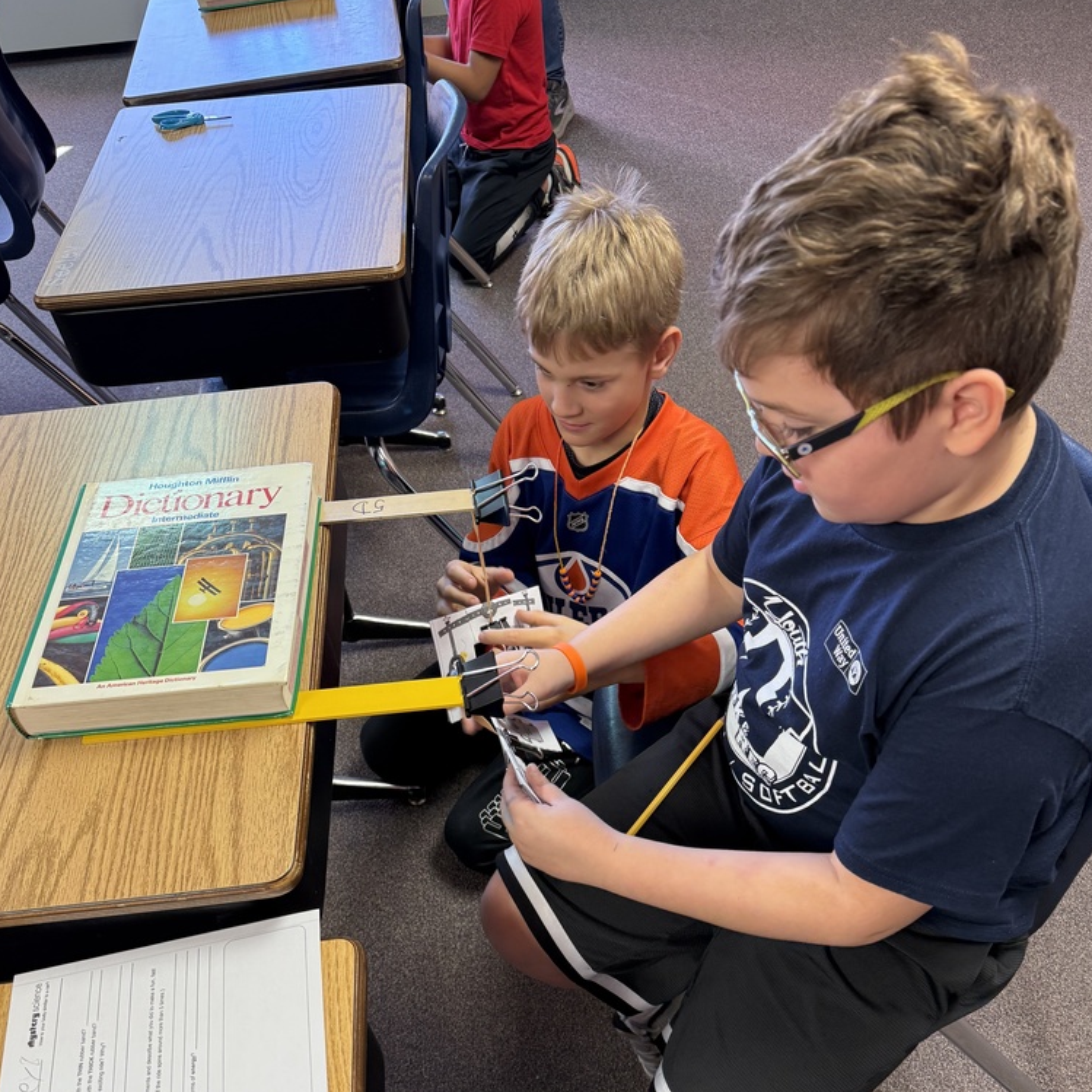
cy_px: 716
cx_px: 551
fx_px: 1035
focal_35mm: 29
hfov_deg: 55.6
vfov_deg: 54.6
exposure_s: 1/60
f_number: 1.78
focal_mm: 6.76
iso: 200
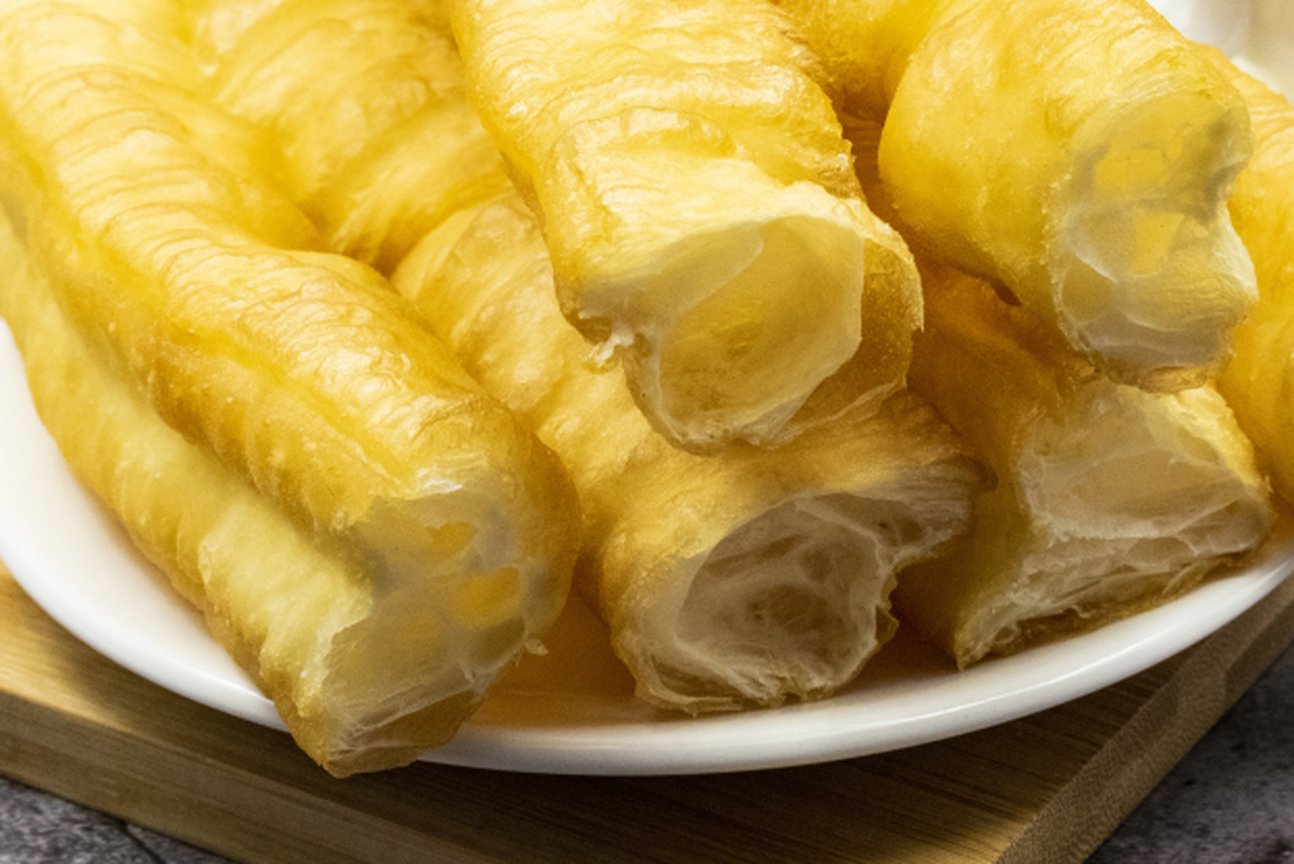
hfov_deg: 15.1
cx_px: 813
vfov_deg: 10.1
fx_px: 4883
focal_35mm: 136
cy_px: 305
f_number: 11
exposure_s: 1/125
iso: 1600
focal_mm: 55
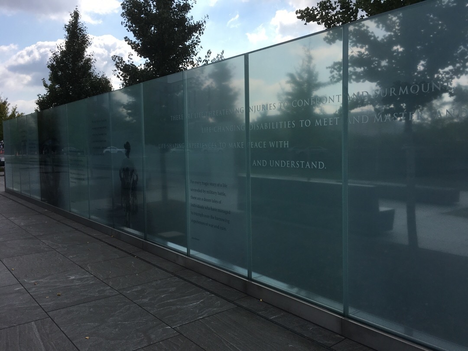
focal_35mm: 29
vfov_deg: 48.2
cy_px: 176
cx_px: 234
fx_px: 392
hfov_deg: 61.7
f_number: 2.2
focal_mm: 4.15
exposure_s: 1/1748
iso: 25
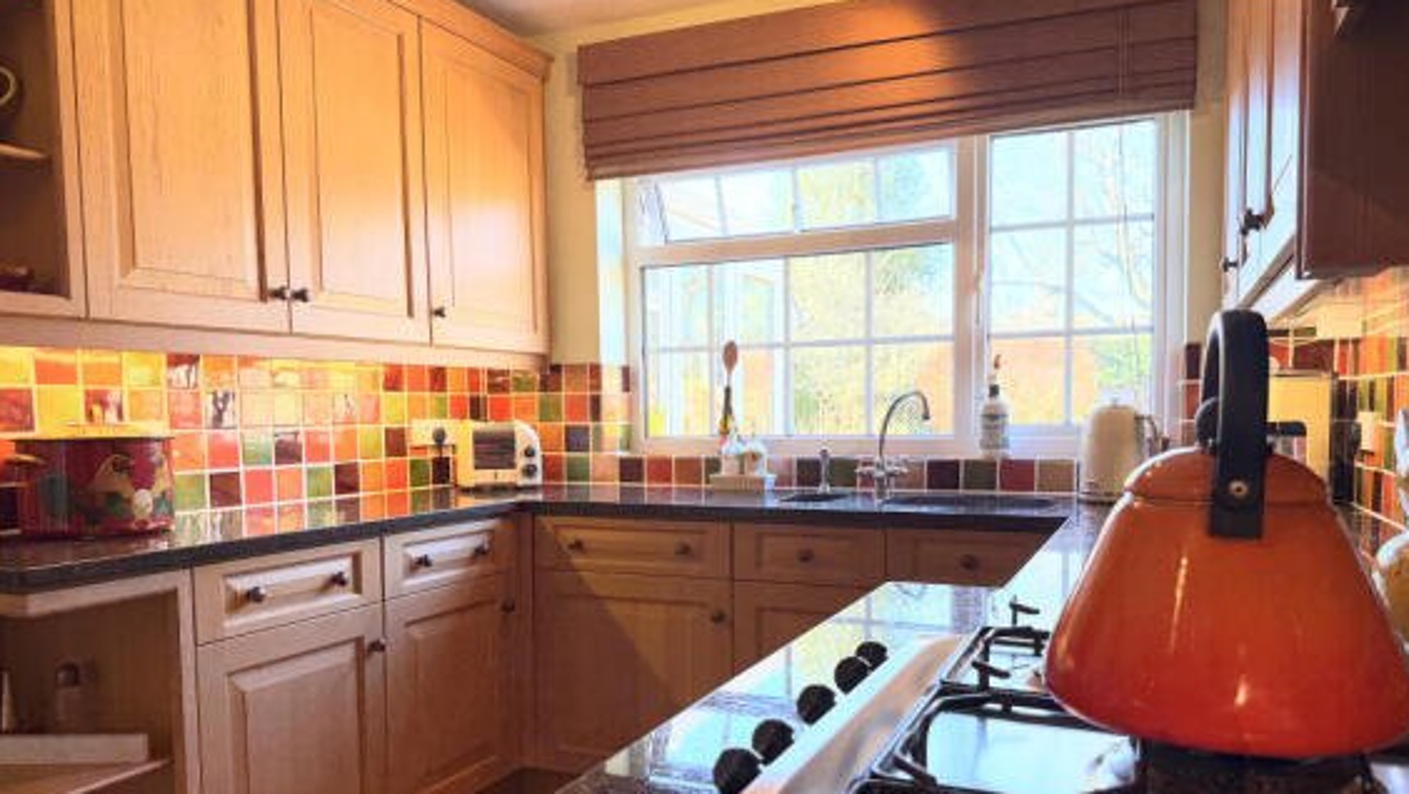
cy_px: 481
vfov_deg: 42.7
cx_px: 723
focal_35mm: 27
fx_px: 1009
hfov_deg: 69.8
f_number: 1.78
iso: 64
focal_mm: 6.76
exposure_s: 1/100
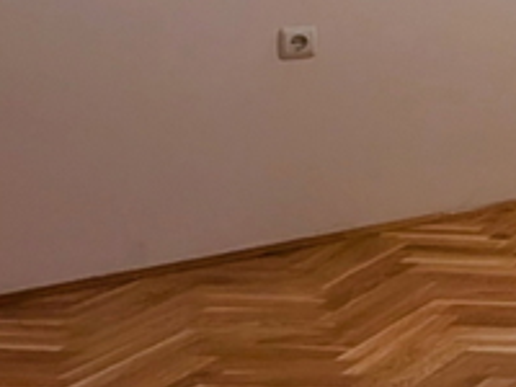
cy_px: -161
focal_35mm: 72
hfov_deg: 17.5
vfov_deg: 18.5
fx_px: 1073
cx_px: 1076
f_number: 1.7
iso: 50
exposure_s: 1/689
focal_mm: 2.02
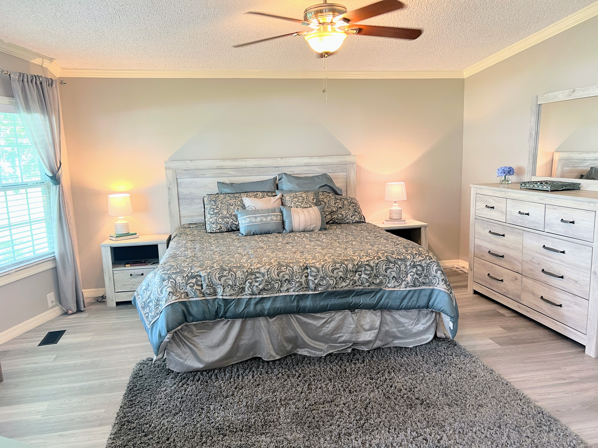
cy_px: 224
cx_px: 299
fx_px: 449
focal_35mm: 26
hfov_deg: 67.3
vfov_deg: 53.1
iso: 125
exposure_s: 1/60
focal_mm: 5.7
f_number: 1.5
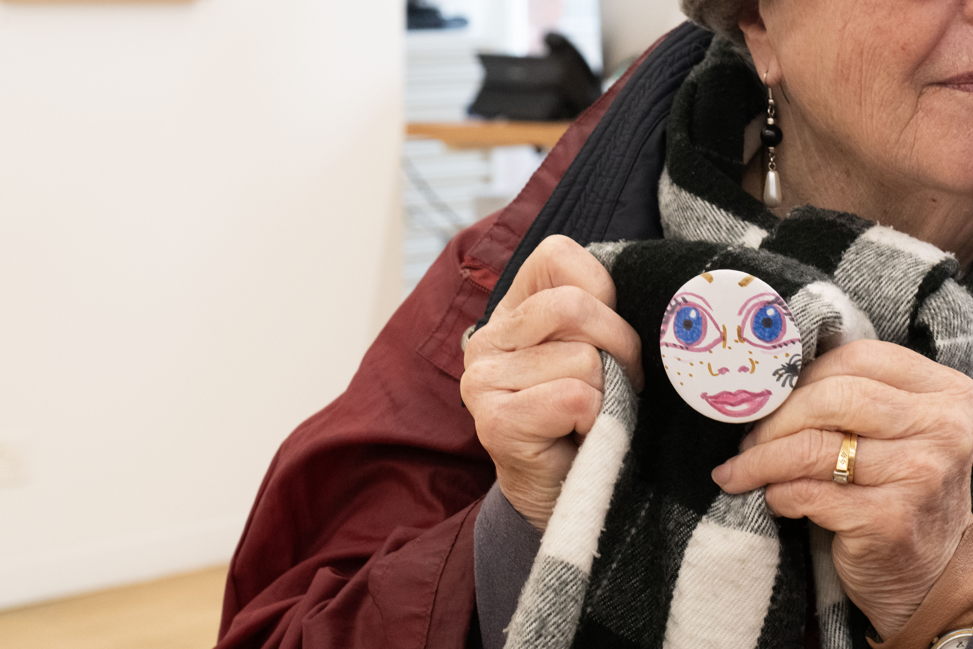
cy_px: 242
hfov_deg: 21.5
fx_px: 2541
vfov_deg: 14.5
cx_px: 734
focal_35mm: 94
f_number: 8
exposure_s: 1/60
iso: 1600
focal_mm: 50
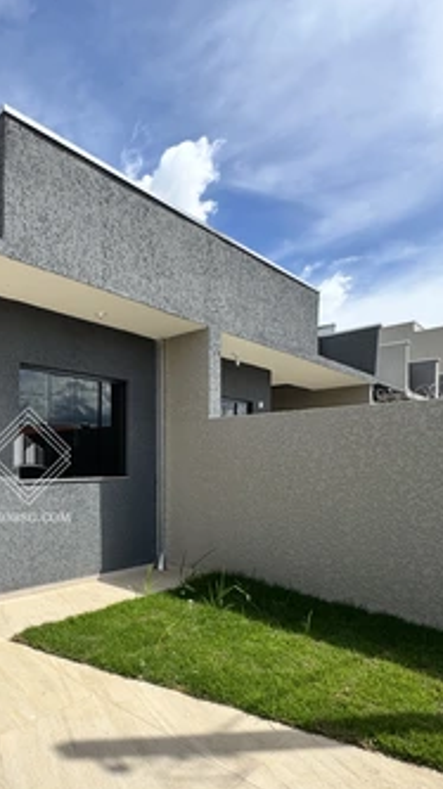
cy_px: 464
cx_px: 28
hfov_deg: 45.6
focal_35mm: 22
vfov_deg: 80.5
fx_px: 460
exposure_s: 1/1637
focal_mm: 2.22
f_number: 2.2
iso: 40
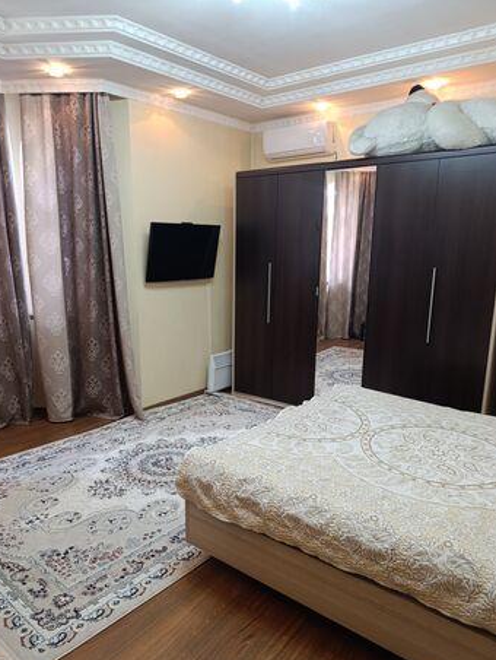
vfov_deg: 69.2
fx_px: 477
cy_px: 356
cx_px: 228
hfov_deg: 54.9
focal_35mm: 25
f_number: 1.6
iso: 1000
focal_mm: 6.14
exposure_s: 1/25
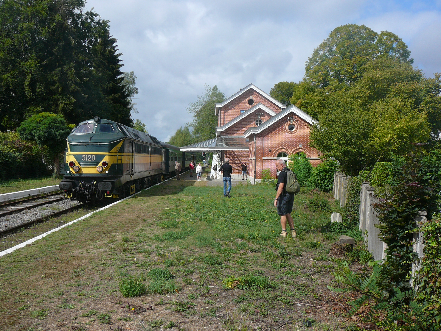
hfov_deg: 52.6
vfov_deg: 40.7
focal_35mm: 35
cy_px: 166
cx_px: 220
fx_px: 446
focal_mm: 5.2
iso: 80
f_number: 5
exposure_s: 1/500
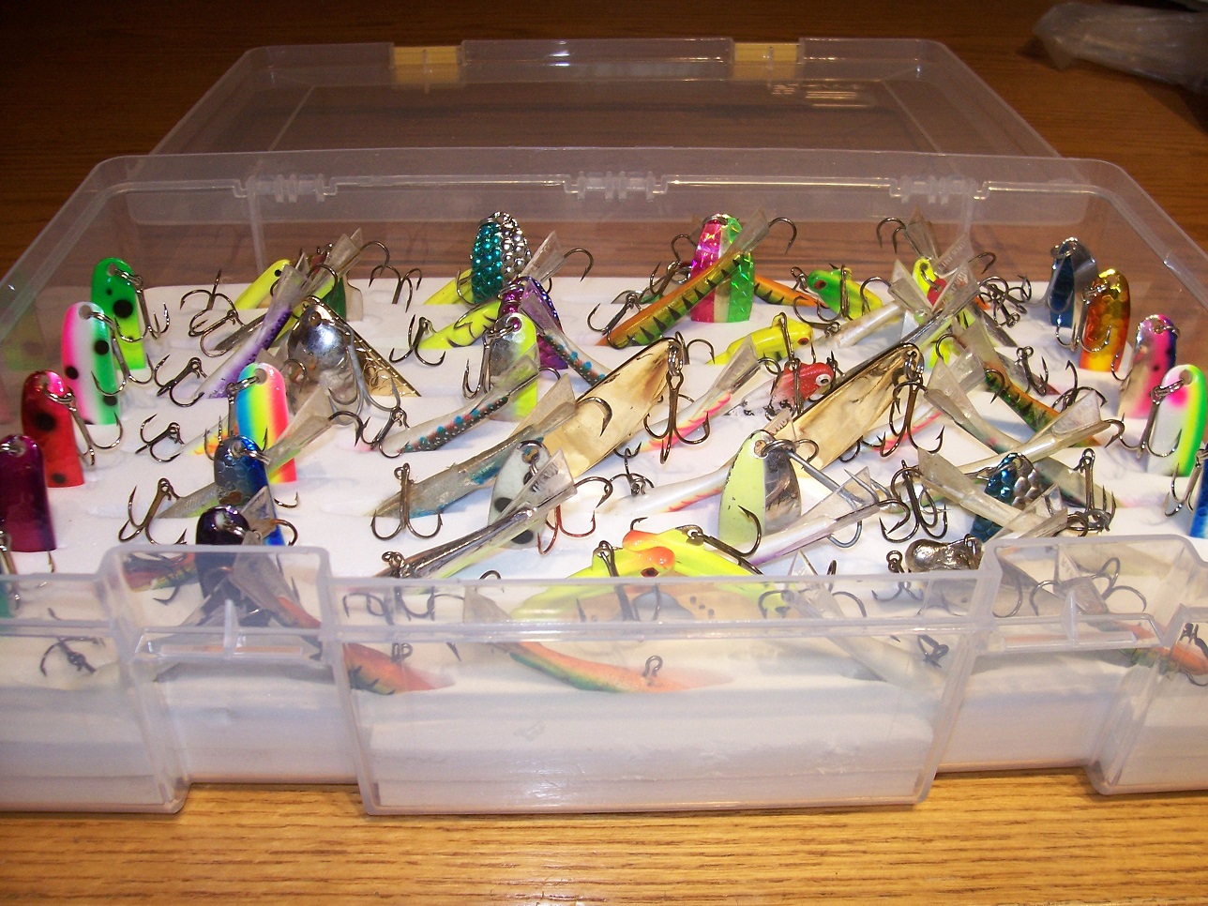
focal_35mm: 34
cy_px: 453
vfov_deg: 41.8
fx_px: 1187
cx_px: 604
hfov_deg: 54.0
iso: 125
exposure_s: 1/60
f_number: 2.7
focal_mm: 5.6
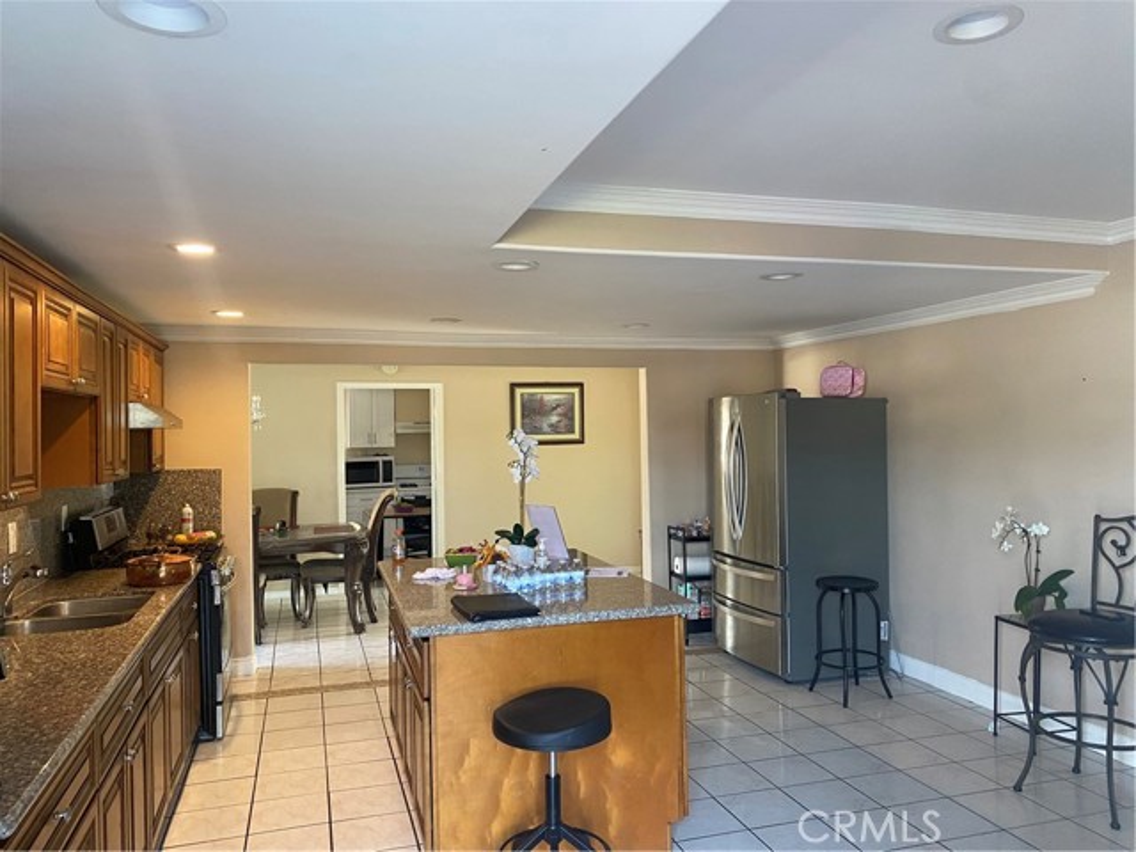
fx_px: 853
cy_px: 426
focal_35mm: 26
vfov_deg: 53.1
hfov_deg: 67.3
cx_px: 568
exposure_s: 1/60
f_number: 1.8
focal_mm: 4.25
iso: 160
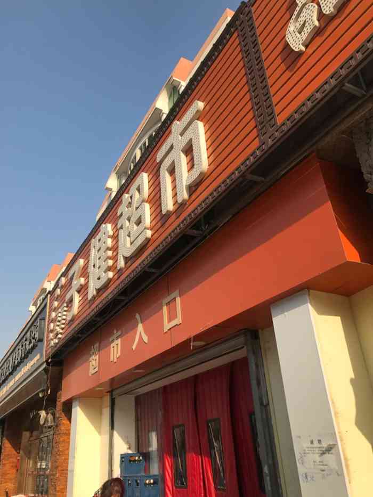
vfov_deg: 63.4
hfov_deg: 49.8
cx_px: 186
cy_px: 248
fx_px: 402
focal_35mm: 28
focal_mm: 3.99
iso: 20
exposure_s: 1/1597
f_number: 1.8
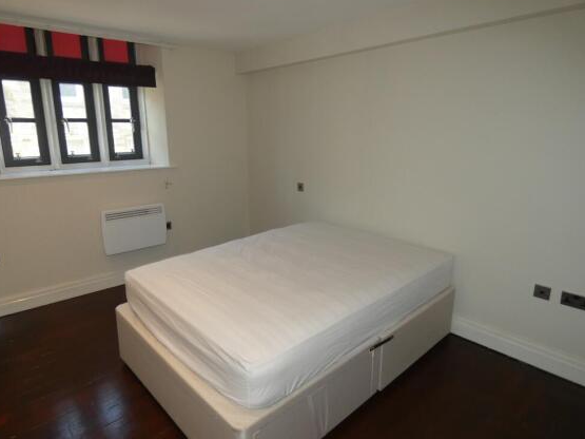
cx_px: 279
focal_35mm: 21
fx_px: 355
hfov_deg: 79.0
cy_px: 214
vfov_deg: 63.4
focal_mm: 3.6
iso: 160
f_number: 2.8
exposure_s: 1/60
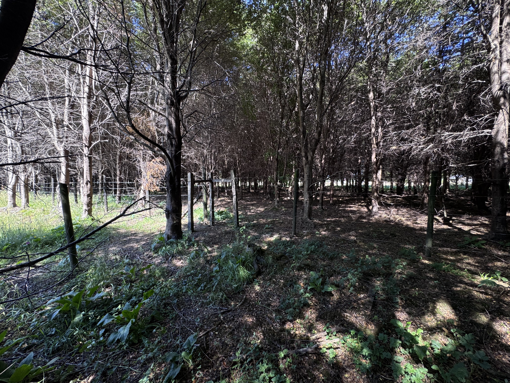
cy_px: 192
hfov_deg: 102.1
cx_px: 255
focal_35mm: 14
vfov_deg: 85.7
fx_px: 206
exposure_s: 1/99
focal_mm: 2.22
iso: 64
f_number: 2.2
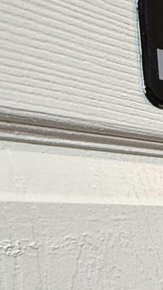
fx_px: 531
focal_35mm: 69
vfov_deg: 28.3
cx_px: 429
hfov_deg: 12.3
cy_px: 306
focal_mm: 2.22
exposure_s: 1/60
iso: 200
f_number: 2.2
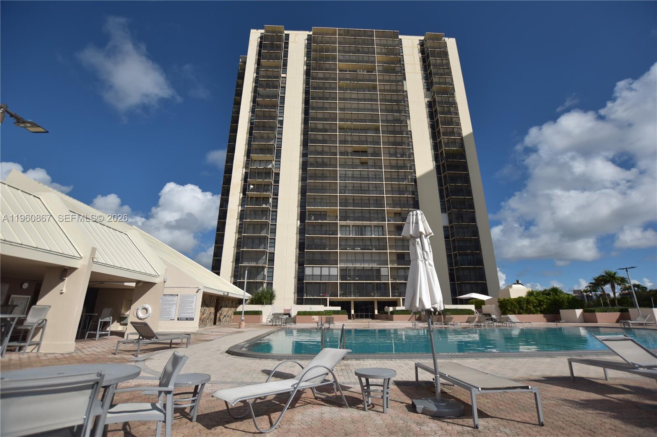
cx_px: 328
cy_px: 218
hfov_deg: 100.4
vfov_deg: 77.3
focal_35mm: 15
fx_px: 274
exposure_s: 1/4000
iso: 140
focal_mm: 10
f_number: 3.5
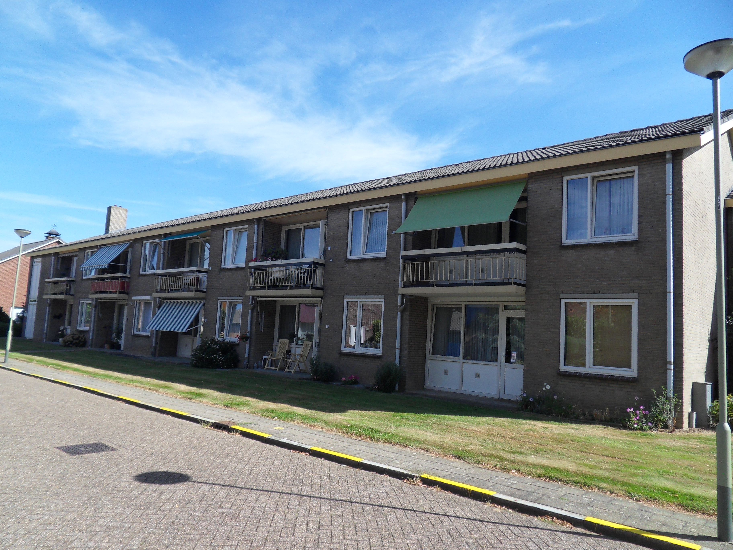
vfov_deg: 56.8
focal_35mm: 24
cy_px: 275
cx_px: 366
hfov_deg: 71.6
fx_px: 508
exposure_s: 1/125
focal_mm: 4.2
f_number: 7.5
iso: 80
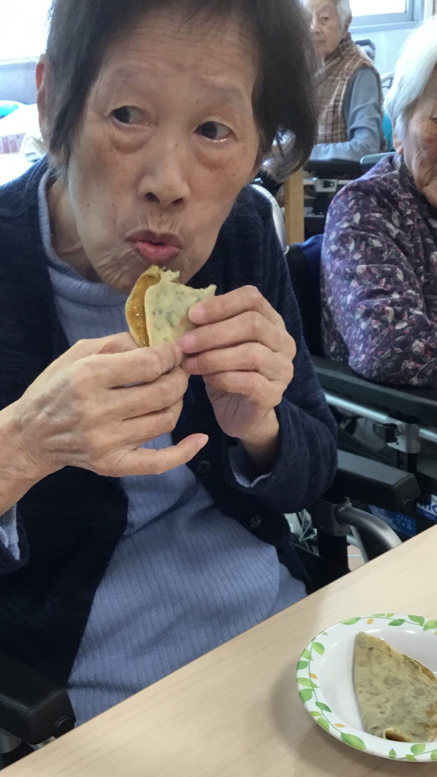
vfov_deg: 47.2
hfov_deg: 27.7
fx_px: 886
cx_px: 210
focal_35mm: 43
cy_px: 452
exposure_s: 1/30
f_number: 2.4
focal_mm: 3.3
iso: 40
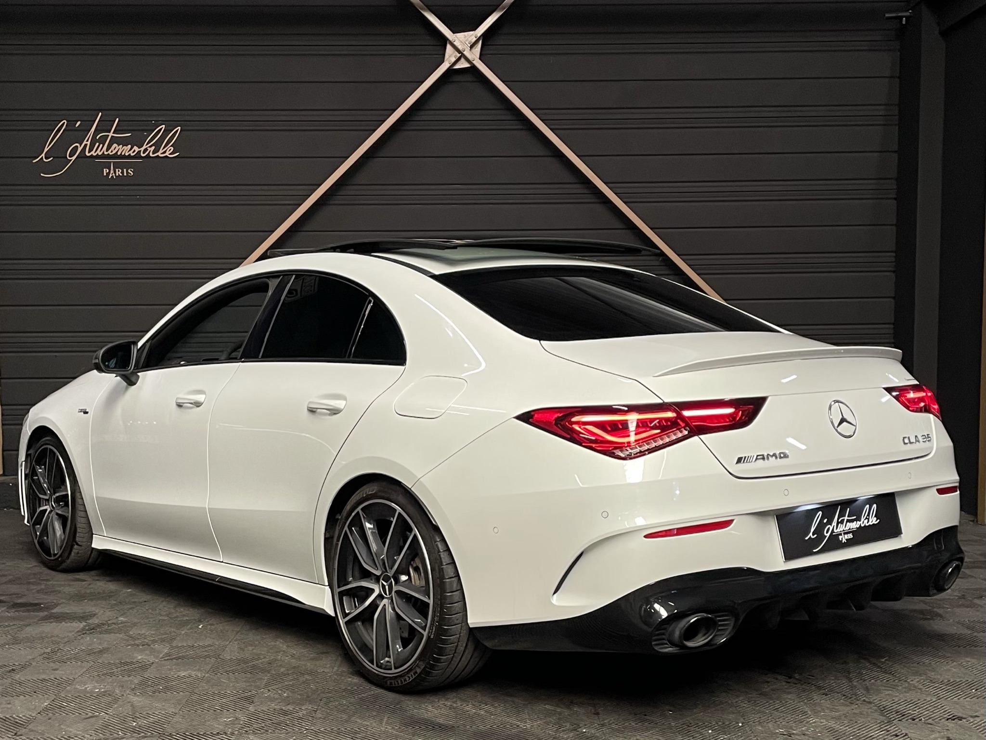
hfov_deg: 67.3
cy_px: 370
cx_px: 493
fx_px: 741
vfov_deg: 53.1
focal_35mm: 26
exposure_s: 1/50
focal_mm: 4.2
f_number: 1.6
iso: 100
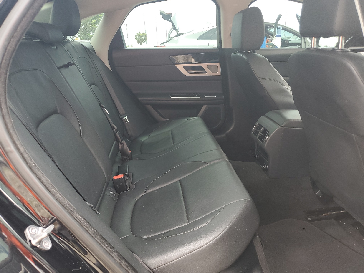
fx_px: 273
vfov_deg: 53.1
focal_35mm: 26
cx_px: 182
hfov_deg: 67.3
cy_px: 136
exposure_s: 1/120
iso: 57
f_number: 1.5
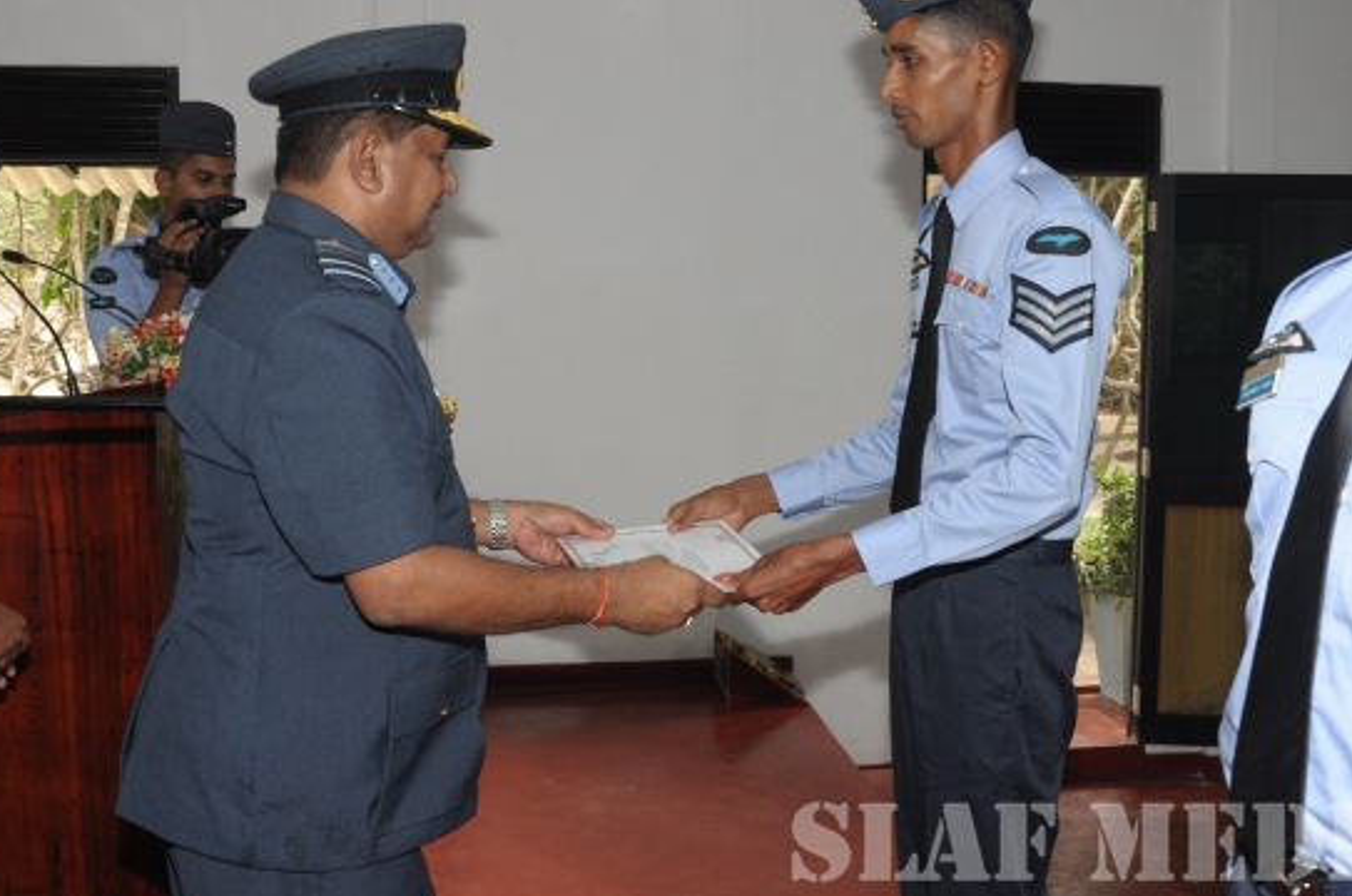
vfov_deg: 32.8
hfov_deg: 47.8
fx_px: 1524
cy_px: 416
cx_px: 675
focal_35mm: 41
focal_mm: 21
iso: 640
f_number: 6.3
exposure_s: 1/80
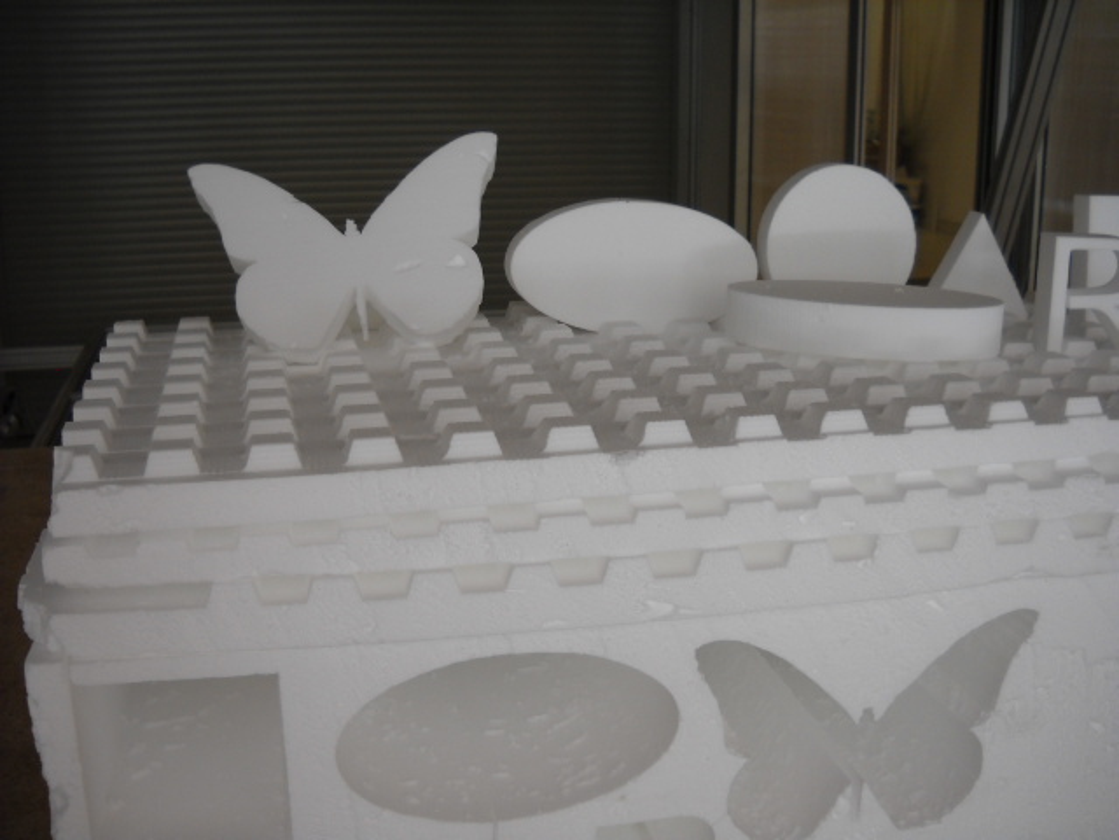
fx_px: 1325
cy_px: 420
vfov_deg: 35.1
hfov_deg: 45.8
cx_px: 560
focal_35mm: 41
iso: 124
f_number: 3.1
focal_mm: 6.72
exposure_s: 1/60
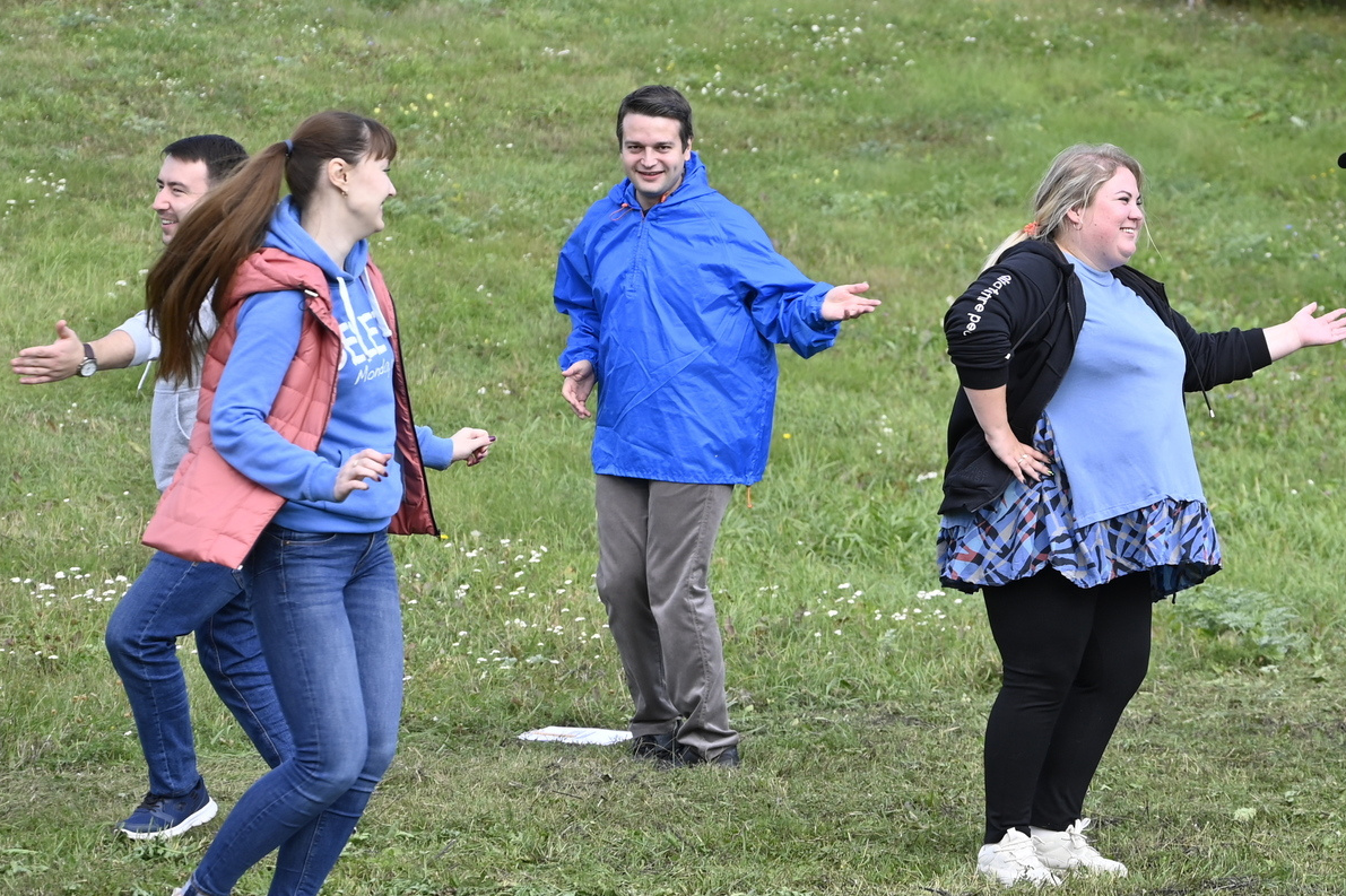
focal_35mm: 129
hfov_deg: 15.7
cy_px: 294
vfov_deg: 10.6
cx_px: 1270
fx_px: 4821
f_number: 4
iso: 160
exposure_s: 1/800
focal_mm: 60
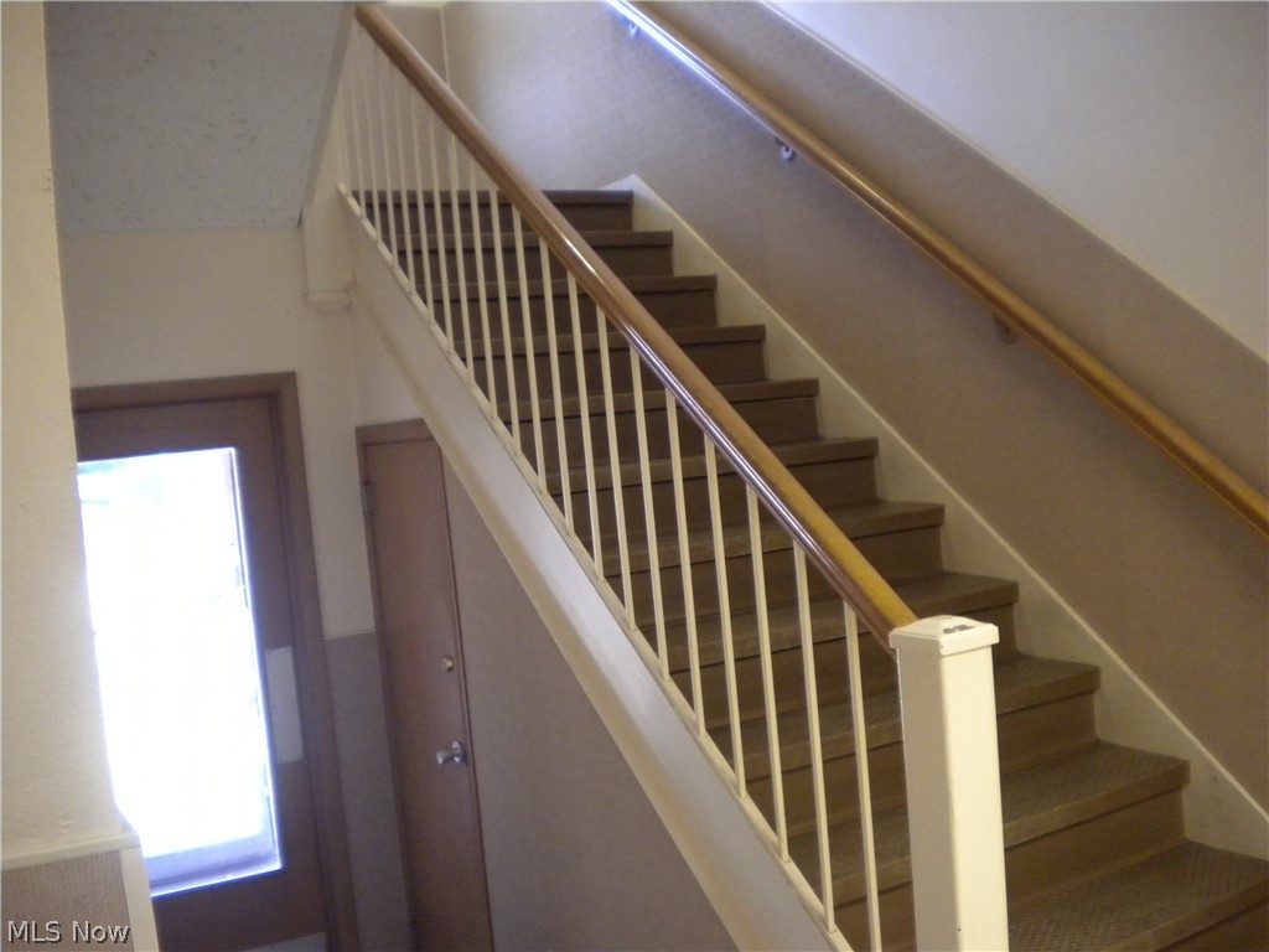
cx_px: 634
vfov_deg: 40.7
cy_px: 476
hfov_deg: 52.6
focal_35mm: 35
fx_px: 1283
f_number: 3.1
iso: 400
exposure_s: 1/34.5
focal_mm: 6.3
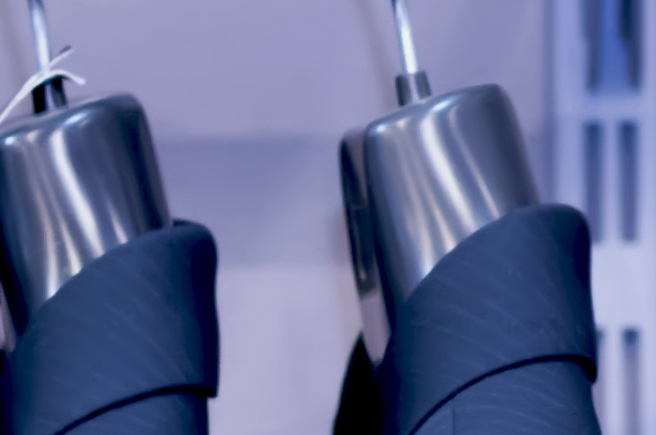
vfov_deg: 1.7
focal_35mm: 799
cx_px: -227
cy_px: 677
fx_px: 14541
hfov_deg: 2.6
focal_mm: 85
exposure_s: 1/50
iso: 500
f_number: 3.2
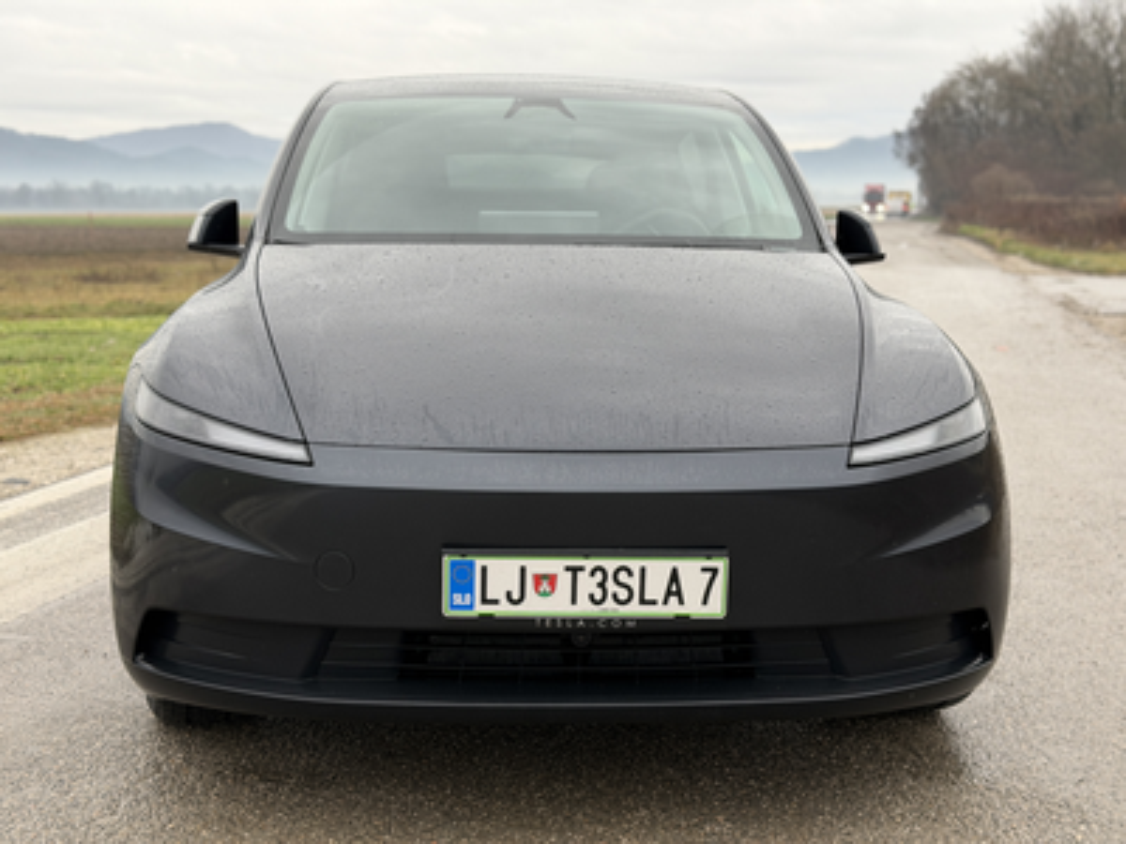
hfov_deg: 39.7
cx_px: 563
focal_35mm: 48
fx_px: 1561
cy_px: 422
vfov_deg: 30.3
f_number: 1.78
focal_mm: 6.76
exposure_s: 1/149
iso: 100
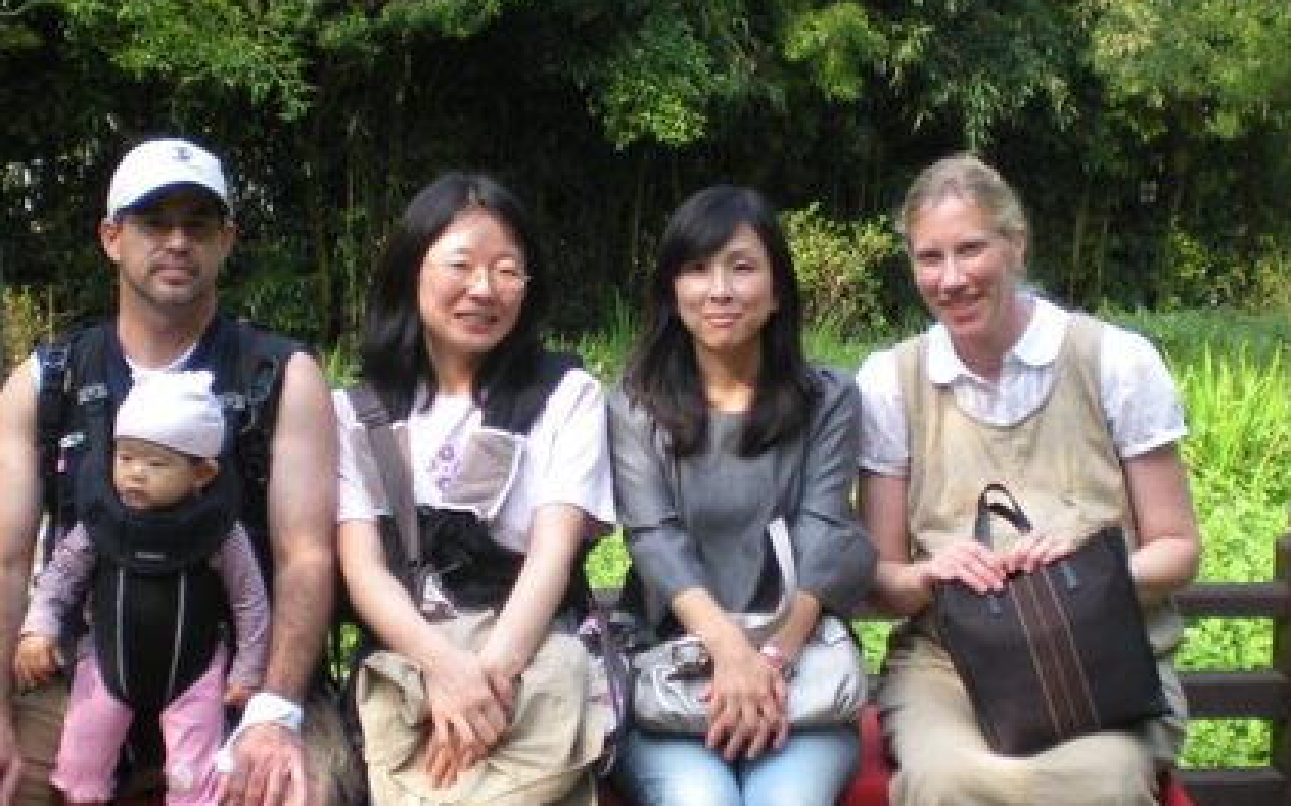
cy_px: 400
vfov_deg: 19.4
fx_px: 2357
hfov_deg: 30.6
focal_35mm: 67
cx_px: 629
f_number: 3.1
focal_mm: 6.3
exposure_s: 1/168
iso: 64
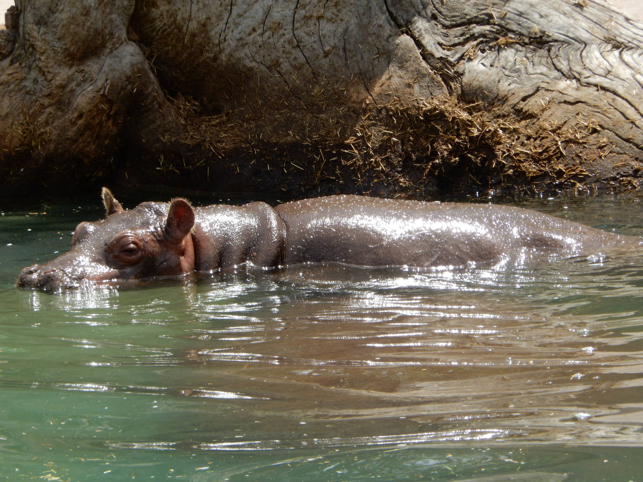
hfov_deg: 4.4
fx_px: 8359
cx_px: 322
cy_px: 241
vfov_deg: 3.3
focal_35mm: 450
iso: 125
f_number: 6.3
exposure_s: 1/250
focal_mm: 81
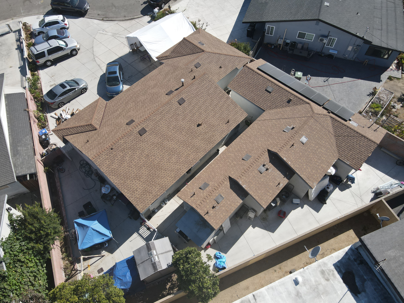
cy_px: 152
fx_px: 280
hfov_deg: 71.6
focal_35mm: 24
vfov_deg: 56.8
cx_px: 202
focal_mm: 4.5
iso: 100
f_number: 2.8
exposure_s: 1/640
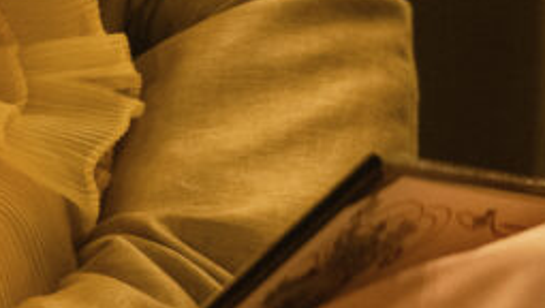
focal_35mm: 840
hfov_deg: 2.6
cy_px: -72
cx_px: -331
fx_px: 12150
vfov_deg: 1.5
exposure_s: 1/200
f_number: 4
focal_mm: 200
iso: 4000
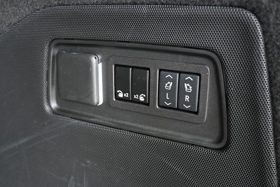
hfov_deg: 52.2
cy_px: 94
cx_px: 140
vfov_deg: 36.1
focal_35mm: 37
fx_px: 286
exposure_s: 1/125
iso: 2000
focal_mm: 24.5
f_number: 4.2
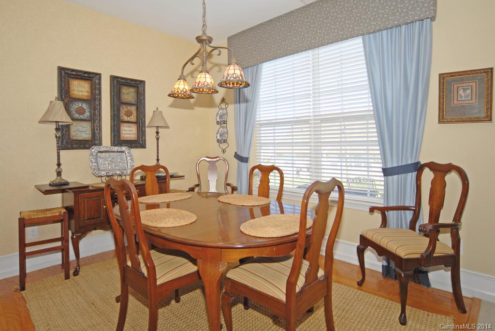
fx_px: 495
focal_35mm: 36
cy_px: 166
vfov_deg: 37.0
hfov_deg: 53.1
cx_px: 248
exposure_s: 1/125
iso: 200
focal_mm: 24
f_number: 5.6
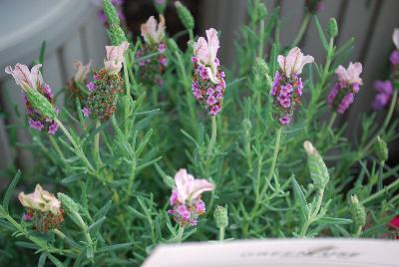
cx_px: 200
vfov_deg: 19.8
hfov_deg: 29.2
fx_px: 766
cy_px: 134
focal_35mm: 69
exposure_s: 1/60
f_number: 5.3
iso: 360
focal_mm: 46
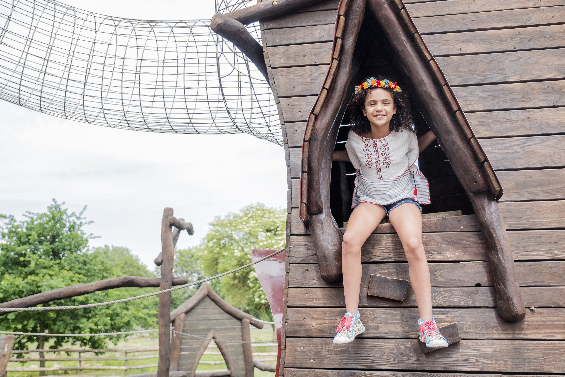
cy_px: 188
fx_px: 581
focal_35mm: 37
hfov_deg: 51.9
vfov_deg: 35.9
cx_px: 282
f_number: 2.8
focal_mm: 24.9
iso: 200
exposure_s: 1/500
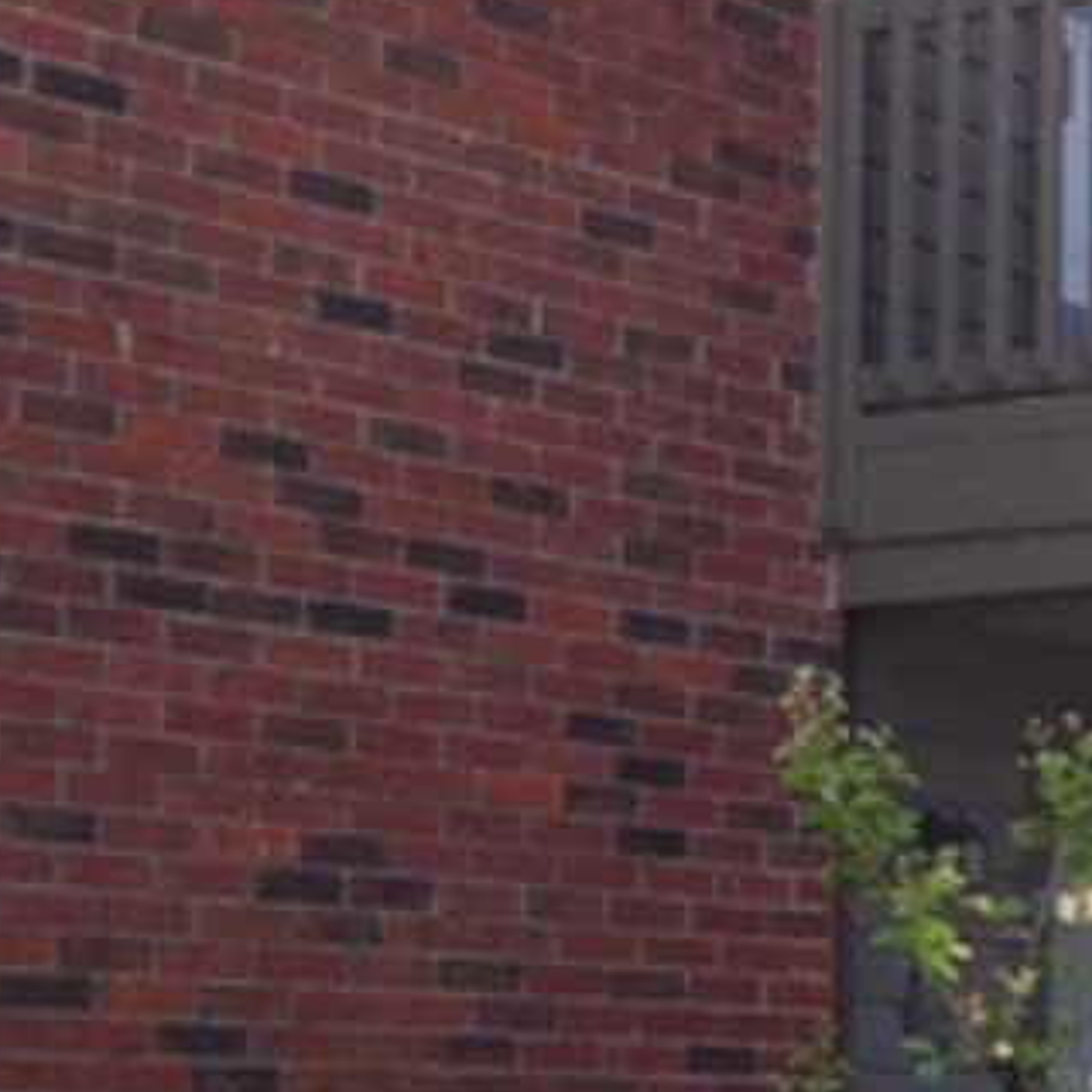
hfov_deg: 12.5
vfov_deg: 13.9
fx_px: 4426
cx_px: 2136
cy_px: 986
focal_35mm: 124
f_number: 2.8
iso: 80
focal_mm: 3.85
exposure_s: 1/133
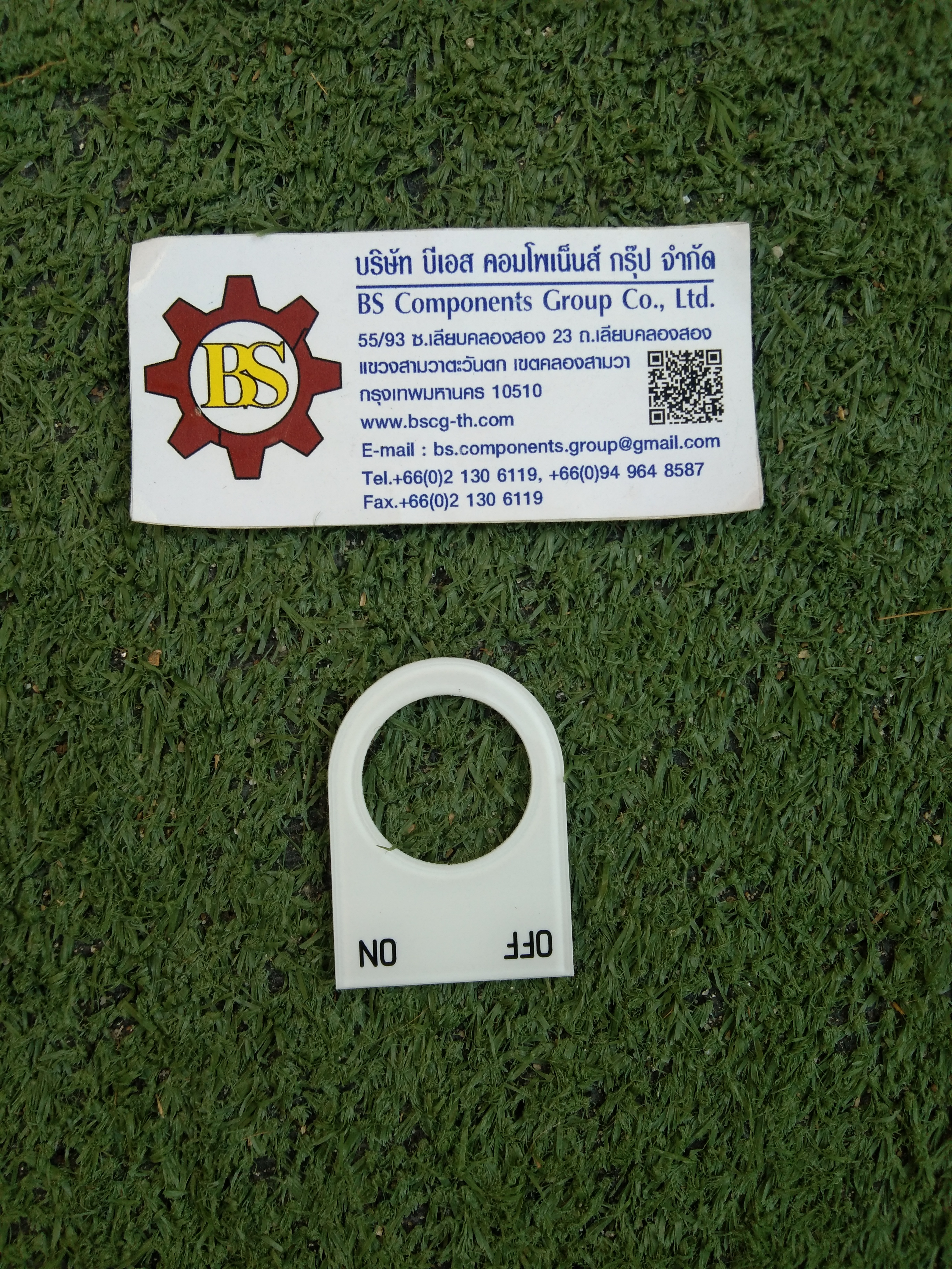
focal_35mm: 30
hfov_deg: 46.8
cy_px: 634
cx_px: 476
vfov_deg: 60.0
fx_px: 1100
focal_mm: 3.65
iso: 118
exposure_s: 1/100
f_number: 2.2
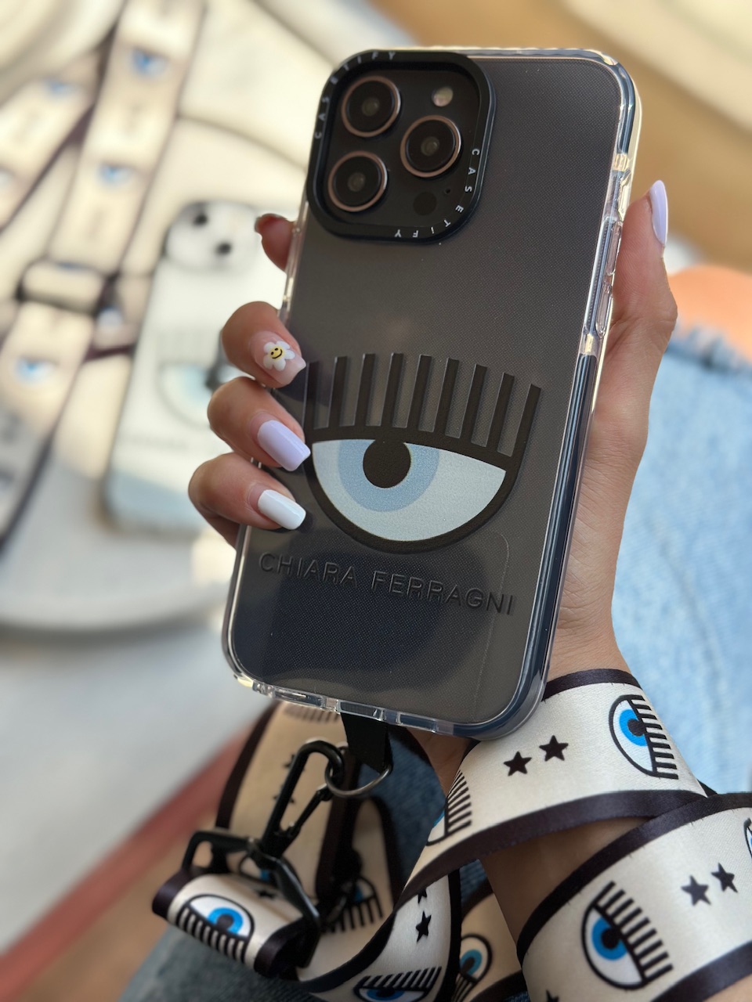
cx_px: 376
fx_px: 1390
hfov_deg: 30.3
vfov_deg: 39.7
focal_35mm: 48
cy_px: 501
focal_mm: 6.86
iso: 100
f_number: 1.78
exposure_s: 1/2809
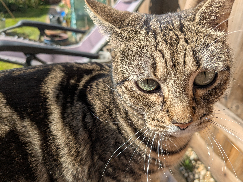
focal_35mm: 27
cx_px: 122
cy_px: 91
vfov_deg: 51.4
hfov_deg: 65.3
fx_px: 190
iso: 57
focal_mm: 4.38
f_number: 1.73
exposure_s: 1/2336
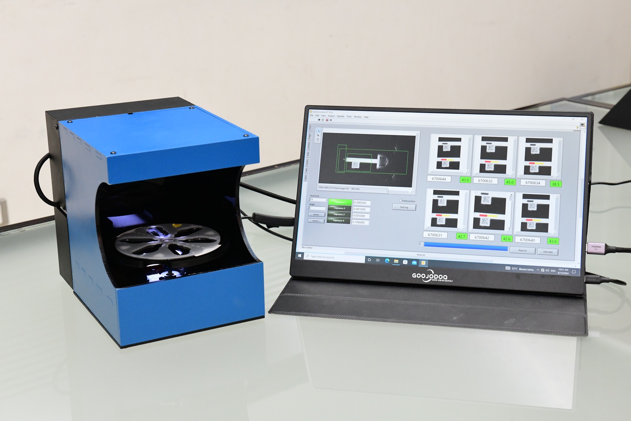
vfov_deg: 21.9
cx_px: 316
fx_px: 1086
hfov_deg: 32.4
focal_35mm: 62
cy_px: 210
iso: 6400
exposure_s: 1/125
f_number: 11
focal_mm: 62
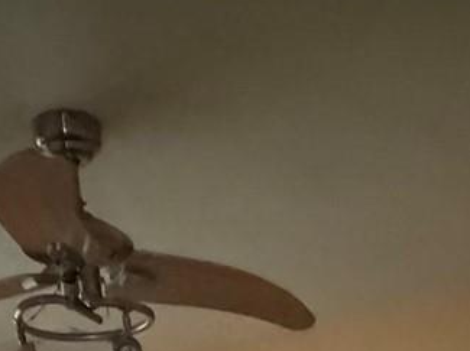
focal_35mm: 69
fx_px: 936
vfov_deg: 14.1
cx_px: 272
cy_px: 855
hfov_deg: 28.2
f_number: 2.2
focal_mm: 2.22
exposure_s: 1/40
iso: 1600
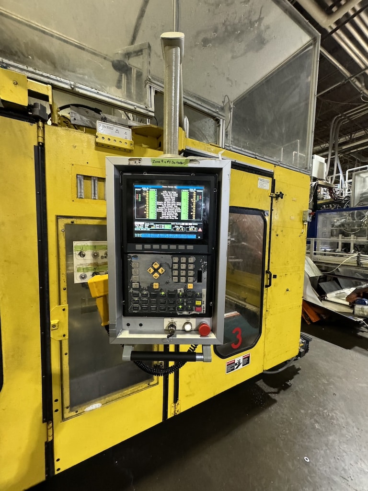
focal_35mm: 14
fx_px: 198
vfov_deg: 102.1
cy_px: 246
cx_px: 184
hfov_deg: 85.7
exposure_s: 1/60
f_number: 2.2
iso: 640
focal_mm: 2.22
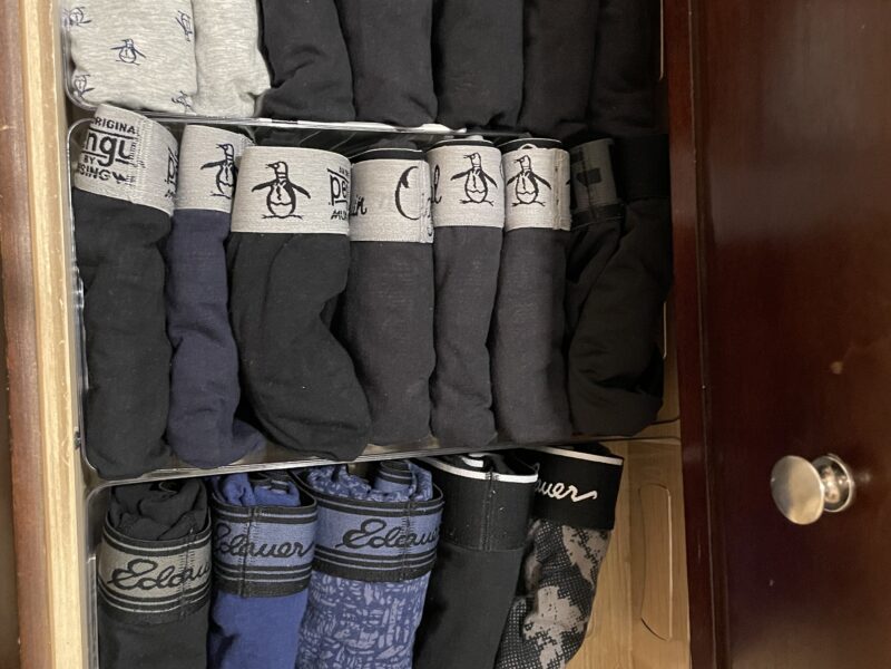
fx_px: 669
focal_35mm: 26
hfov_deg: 67.3
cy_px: 334
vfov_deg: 53.1
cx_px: 446
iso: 800
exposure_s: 1/30
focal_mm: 4.2
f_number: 1.6
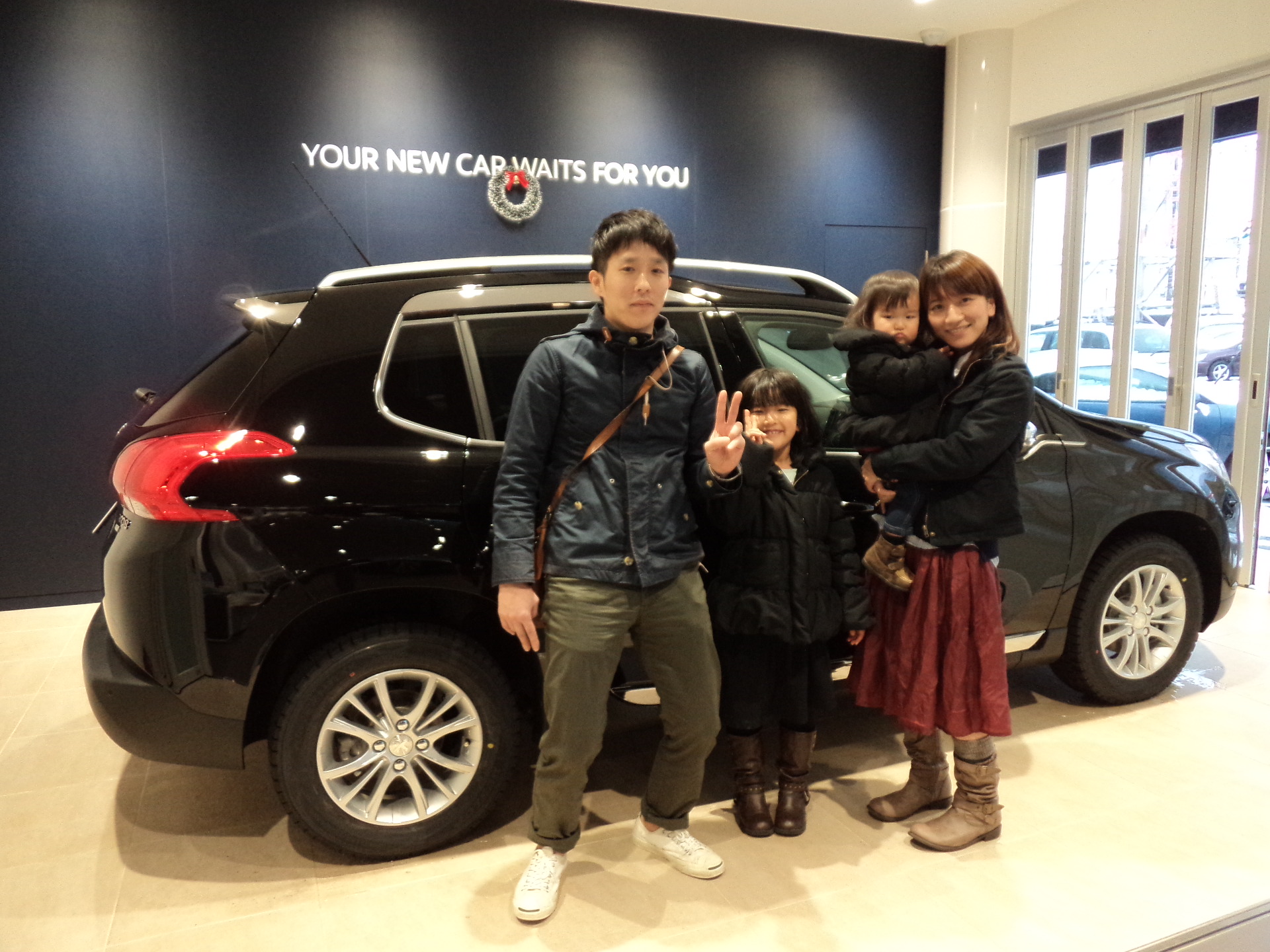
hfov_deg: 67.3
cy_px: 476
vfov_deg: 53.1
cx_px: 635
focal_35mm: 26
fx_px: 954
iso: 400
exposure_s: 1/30
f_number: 3.3
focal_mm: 4.6
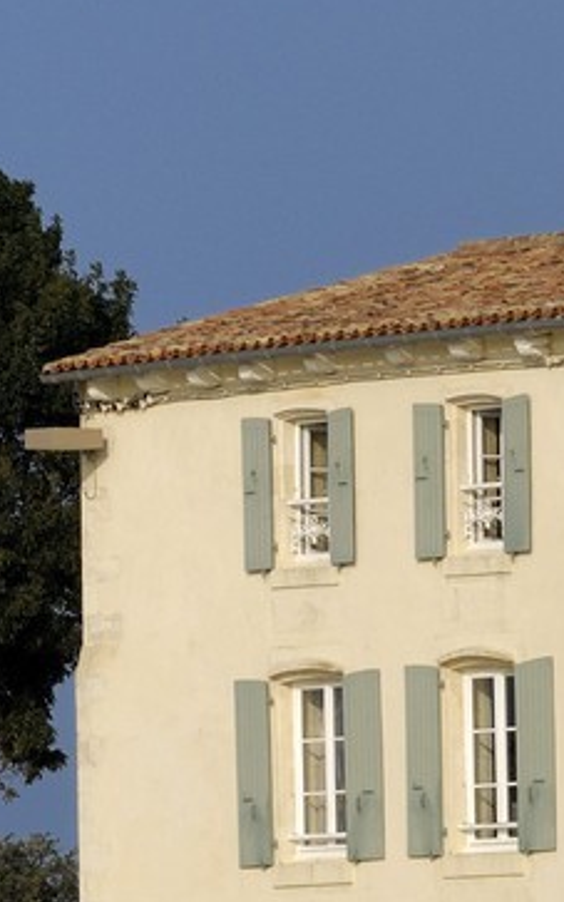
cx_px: 1908
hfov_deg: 2.7
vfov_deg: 4.5
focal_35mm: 471
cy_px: 736
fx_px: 11579
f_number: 11
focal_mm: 70
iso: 100
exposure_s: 1/160
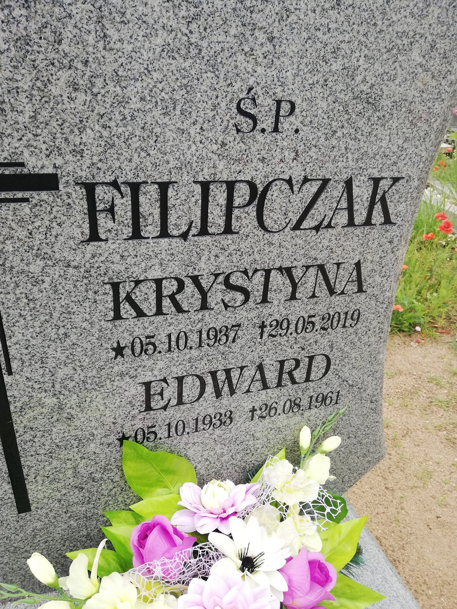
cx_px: 228
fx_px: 475
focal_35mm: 27
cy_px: 304
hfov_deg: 51.4
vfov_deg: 65.3
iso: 50
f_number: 2.2
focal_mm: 3.81
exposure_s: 1/178
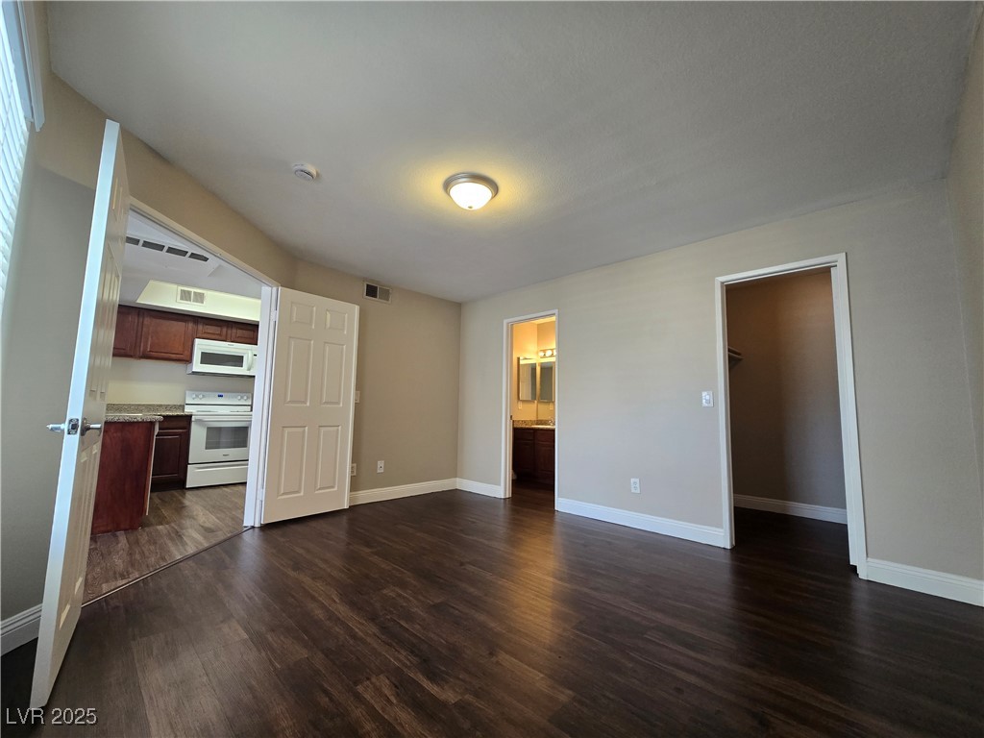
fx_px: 370
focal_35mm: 13
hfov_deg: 106.2
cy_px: 369
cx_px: 492
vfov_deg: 89.9
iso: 160
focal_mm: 2.2
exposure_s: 1/60
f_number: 2.2
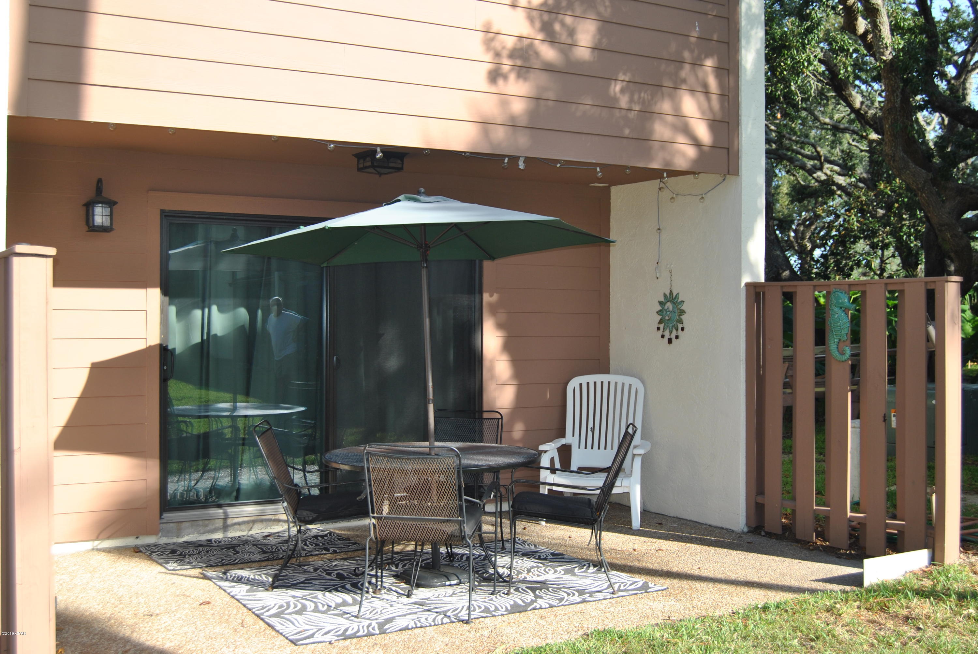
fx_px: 1142
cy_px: 327
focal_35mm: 42
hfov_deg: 46.3
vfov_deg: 32.0
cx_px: 489
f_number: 5
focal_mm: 28
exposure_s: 1/200
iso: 100
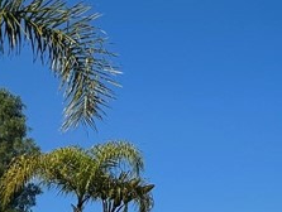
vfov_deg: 13.4
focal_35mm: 110
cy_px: 172
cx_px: 608
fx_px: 898
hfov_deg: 14.1
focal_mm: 6.86
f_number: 1.78
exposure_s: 1/7042
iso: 80
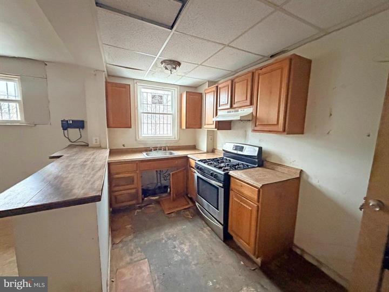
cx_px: 194
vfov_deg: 85.7
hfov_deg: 102.1
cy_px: 146
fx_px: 157
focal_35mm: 14
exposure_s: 1/60
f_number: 2.2
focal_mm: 2.22
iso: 1250
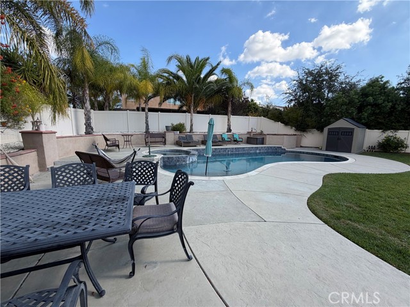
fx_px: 166
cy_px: 154
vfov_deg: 85.7
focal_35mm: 14
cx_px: 205
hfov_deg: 102.1
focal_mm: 2.22
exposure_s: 1/694
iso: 40
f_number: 2.2
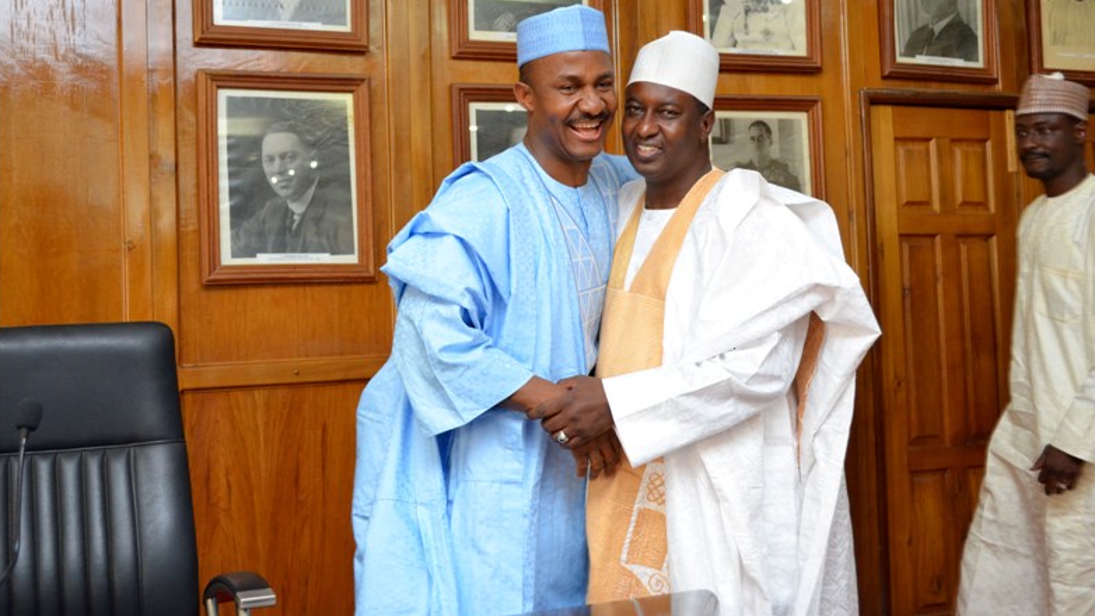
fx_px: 1351
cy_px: 256
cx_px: 557
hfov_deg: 44.1
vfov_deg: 25.7
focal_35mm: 47
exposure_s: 1/60
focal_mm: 29
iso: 1600
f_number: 4.5
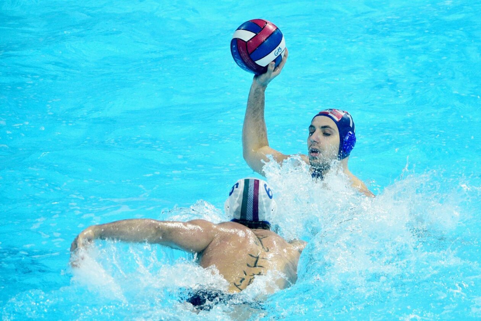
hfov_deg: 3.4
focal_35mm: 600
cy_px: 160
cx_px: 240
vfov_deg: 2.3
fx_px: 8016
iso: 2000
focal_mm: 600
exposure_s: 1/1000
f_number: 5.6
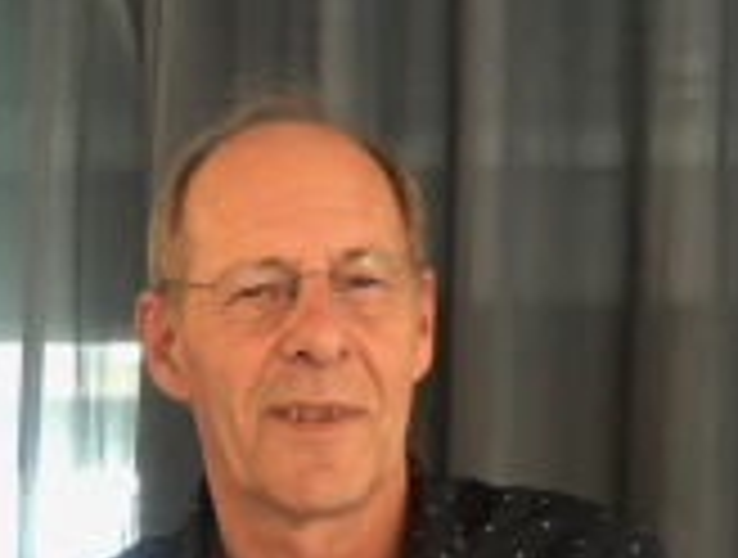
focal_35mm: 85
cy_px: 619
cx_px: 14
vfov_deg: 16.9
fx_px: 1817
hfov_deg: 22.2
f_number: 1.8
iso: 100
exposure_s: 1/6
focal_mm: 3.99
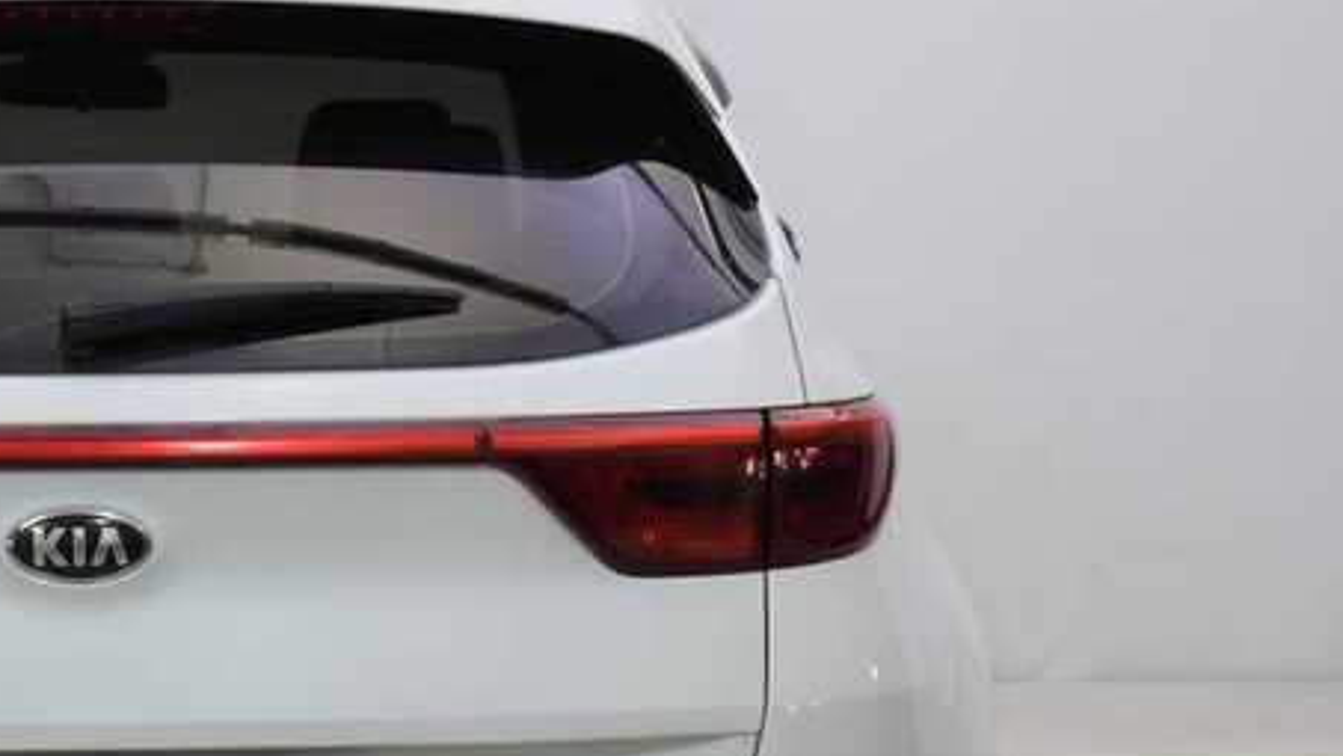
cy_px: 646
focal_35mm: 125
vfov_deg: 9.7
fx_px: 4452
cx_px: 101
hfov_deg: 16.9
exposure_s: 1/40
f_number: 5
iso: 280
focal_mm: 40
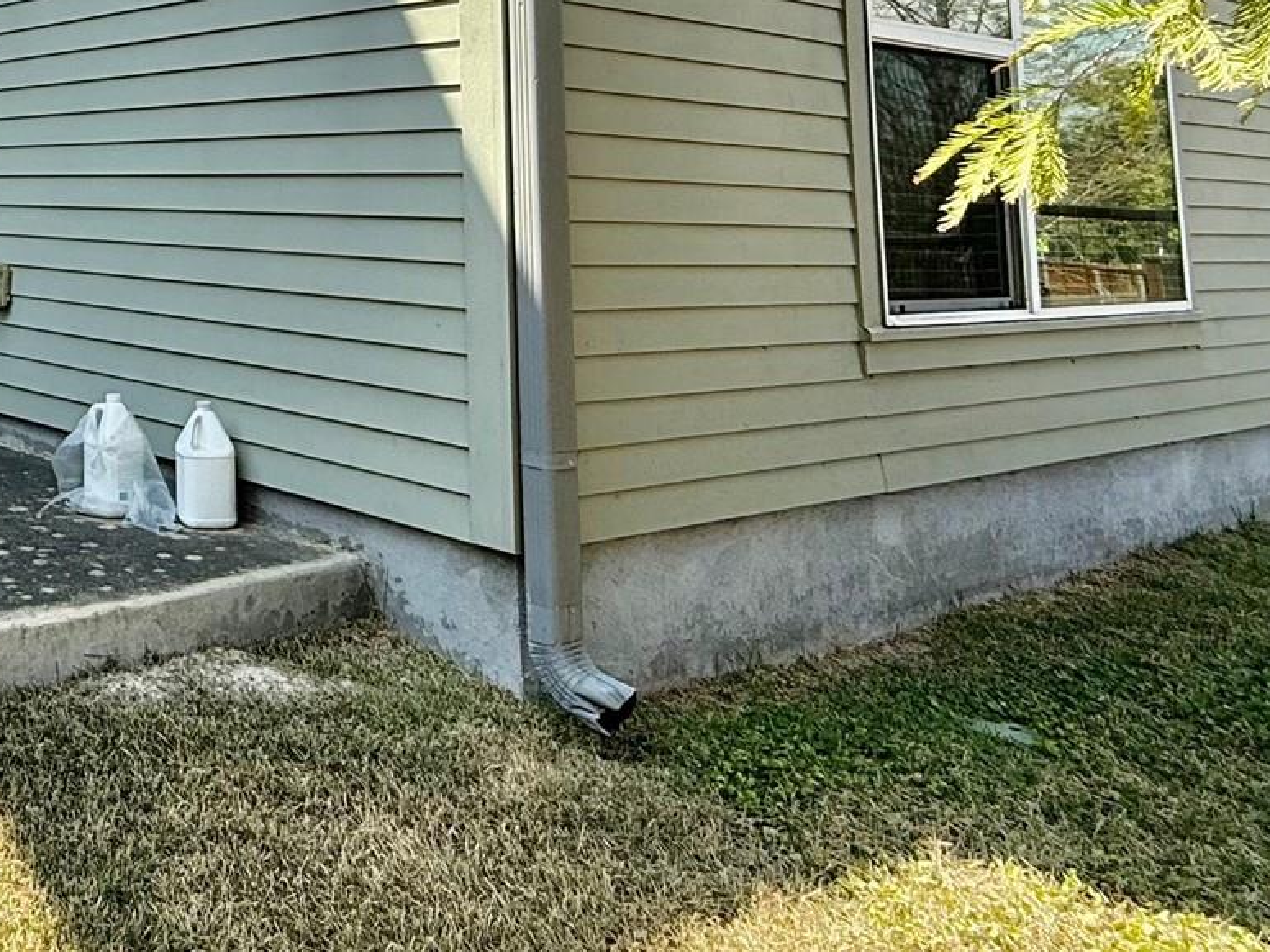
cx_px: -51
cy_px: 36
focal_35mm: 37
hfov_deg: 42.1
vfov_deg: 35.5
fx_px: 1357
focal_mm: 2.22
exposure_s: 1/638
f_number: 2.2
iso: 50
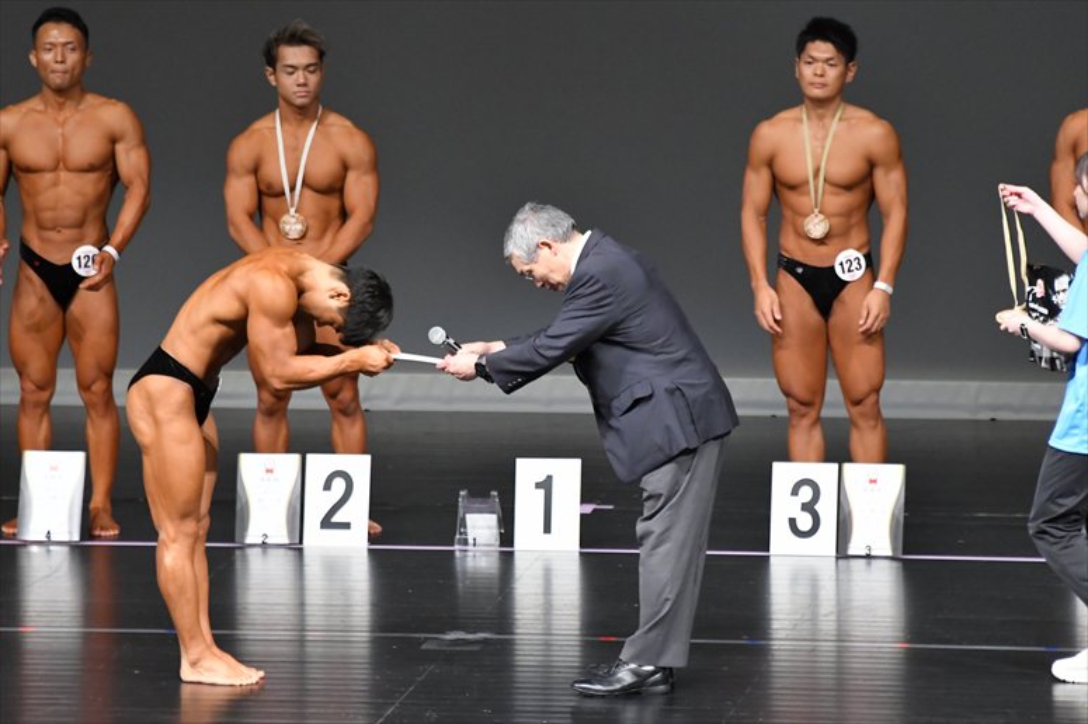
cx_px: 544
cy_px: 362
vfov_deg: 4.4
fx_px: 9515
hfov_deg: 6.5
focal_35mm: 315
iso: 5000
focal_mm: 210
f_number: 5.6
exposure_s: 1/400
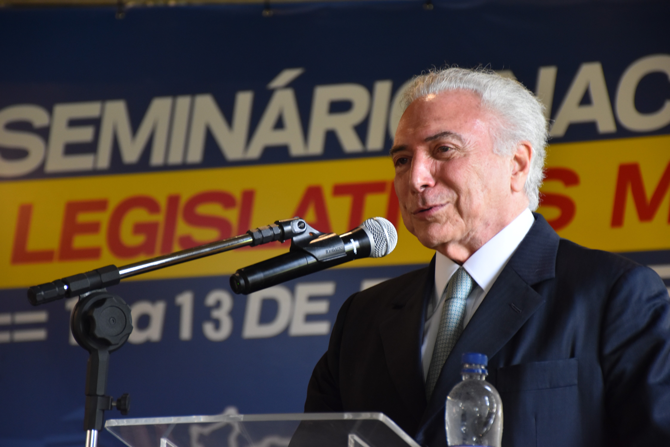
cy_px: 224
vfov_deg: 8.7
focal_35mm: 158
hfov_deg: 13.0
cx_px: 335
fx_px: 2932
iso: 800
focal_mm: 105
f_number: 5.6
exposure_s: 1/60
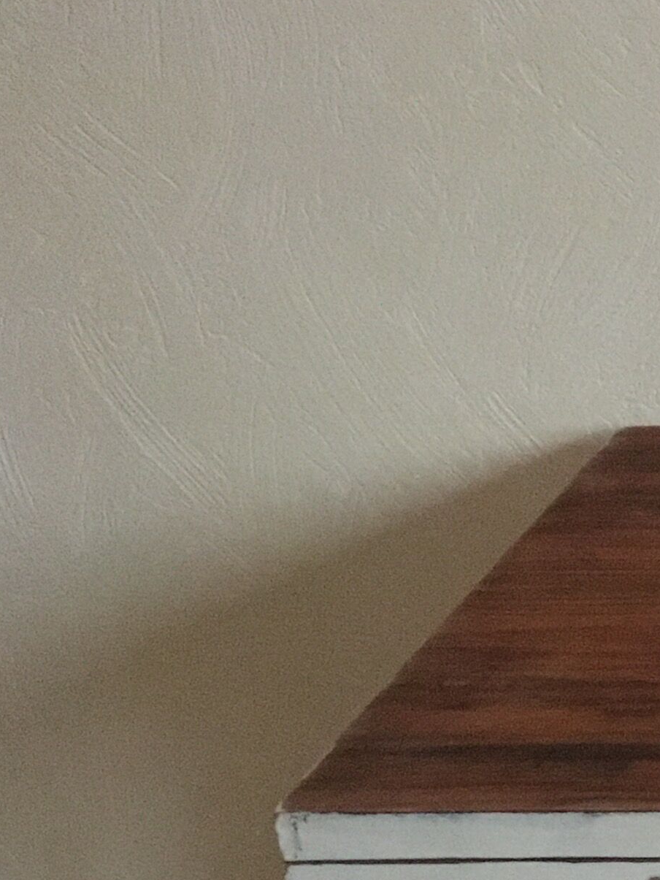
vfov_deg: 19.2
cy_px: 1040
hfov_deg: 12.8
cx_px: 1434
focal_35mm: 97
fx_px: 2465
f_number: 2.2
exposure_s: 1/17
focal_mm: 4.15
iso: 320
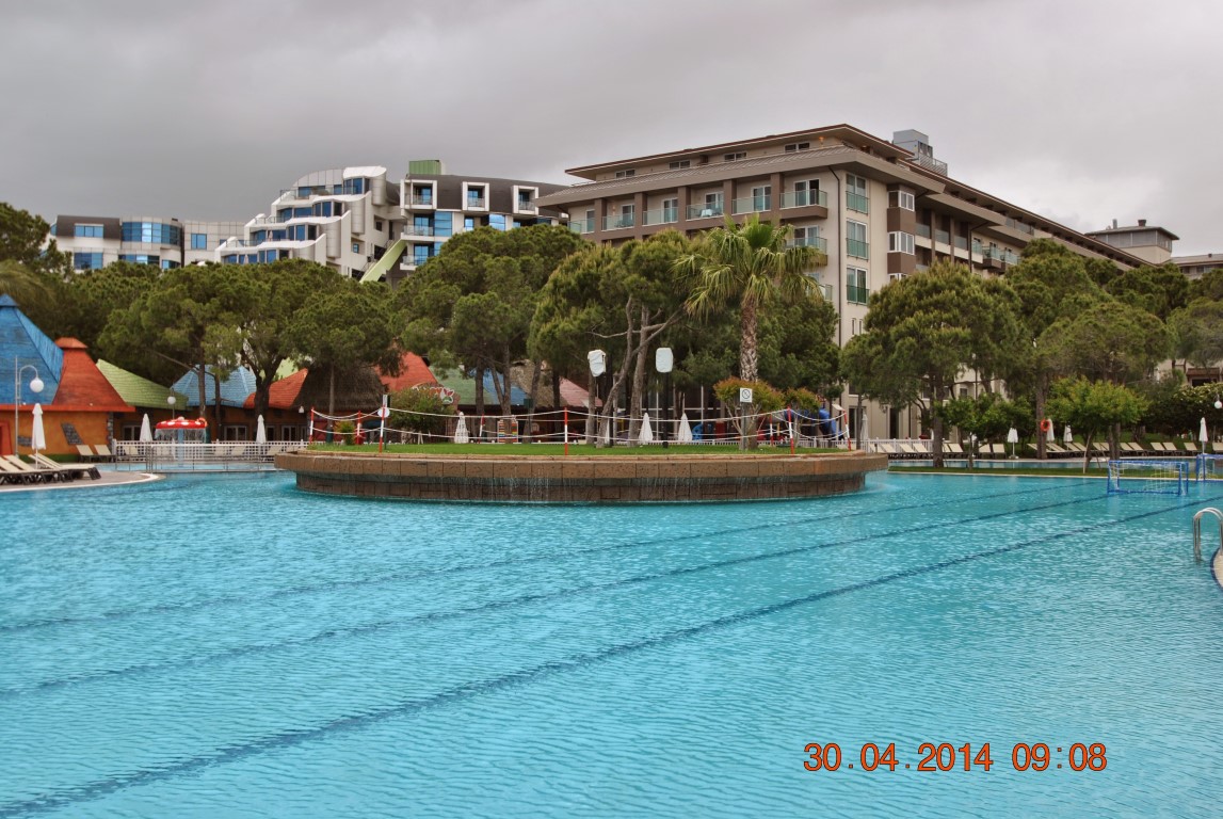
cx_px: 612
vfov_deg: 37.0
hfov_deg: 53.1
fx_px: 1225
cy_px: 410
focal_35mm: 36
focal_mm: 24
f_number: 5.6
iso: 100
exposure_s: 1/125
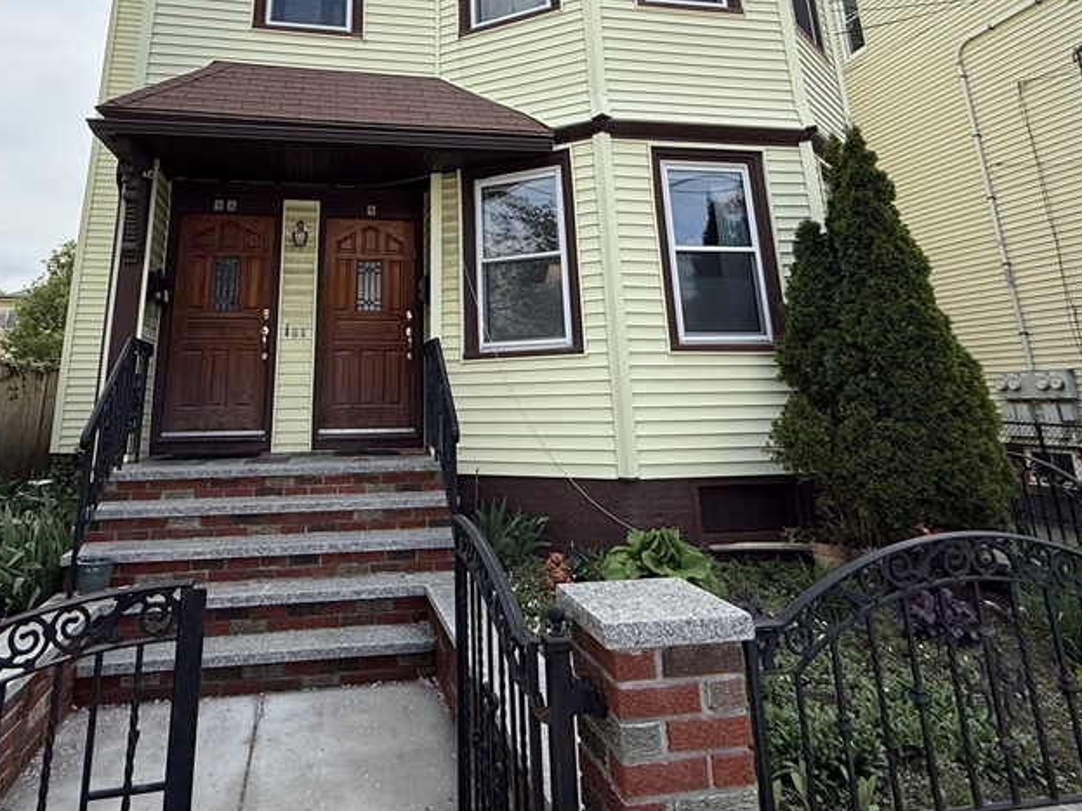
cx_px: 452
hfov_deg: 73.4
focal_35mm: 23
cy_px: 193
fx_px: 719
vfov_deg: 55.7
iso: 50
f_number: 2.2
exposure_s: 1/701
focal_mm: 2.22
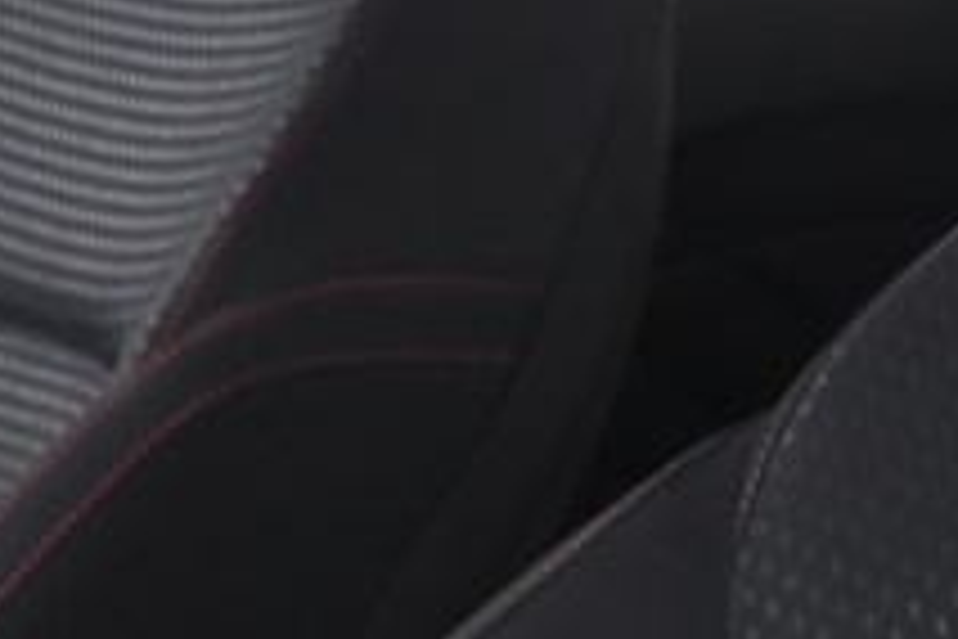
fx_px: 4869
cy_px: 1490
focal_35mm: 183
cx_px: -697
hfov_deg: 10.6
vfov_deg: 7.1
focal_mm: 24
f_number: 4
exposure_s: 1/13
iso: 2000
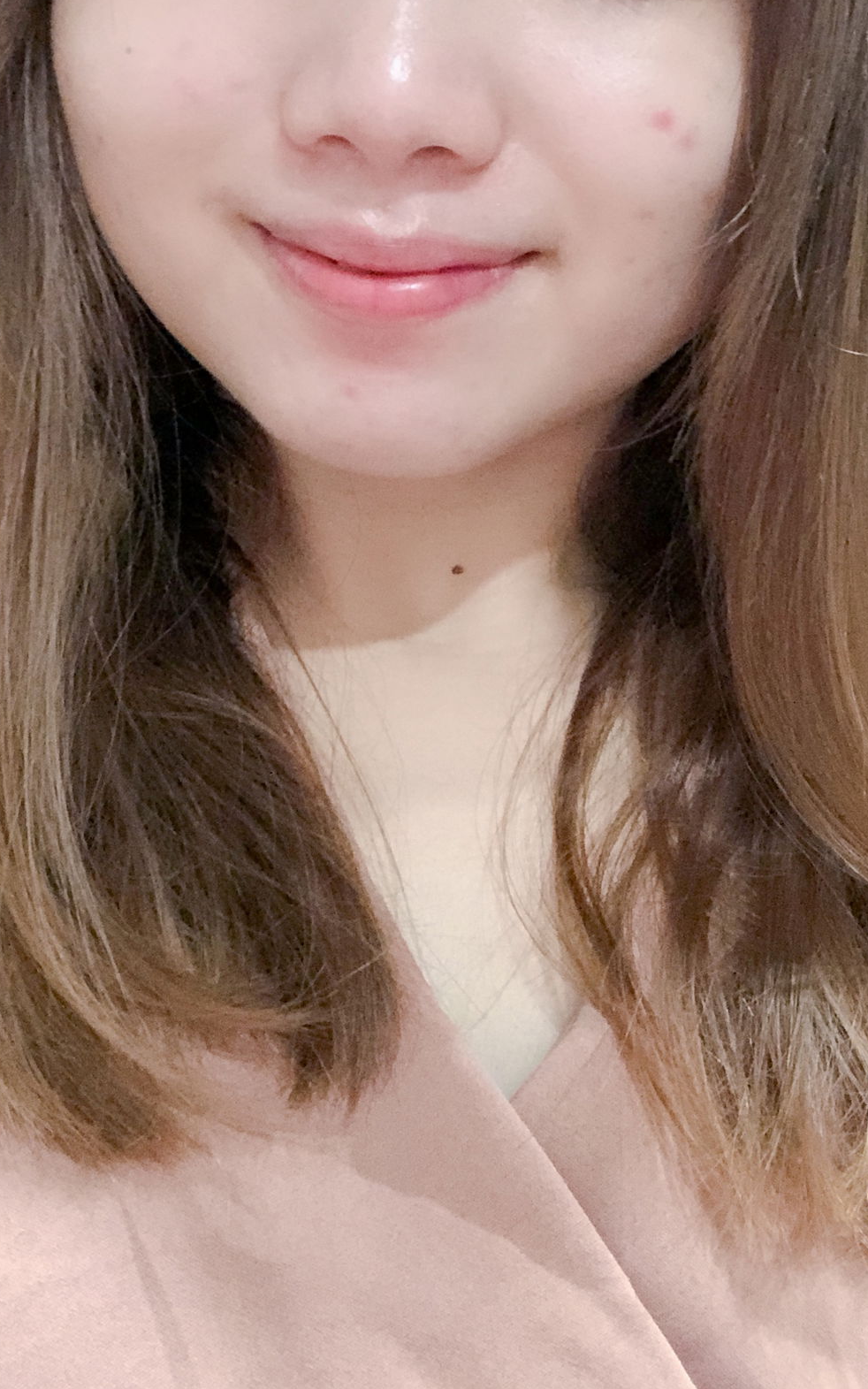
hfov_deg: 28.0
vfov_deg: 43.1
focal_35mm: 46
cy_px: 506
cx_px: 425
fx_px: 1741
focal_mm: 2.87
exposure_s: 1/17
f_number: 2.2
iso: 320
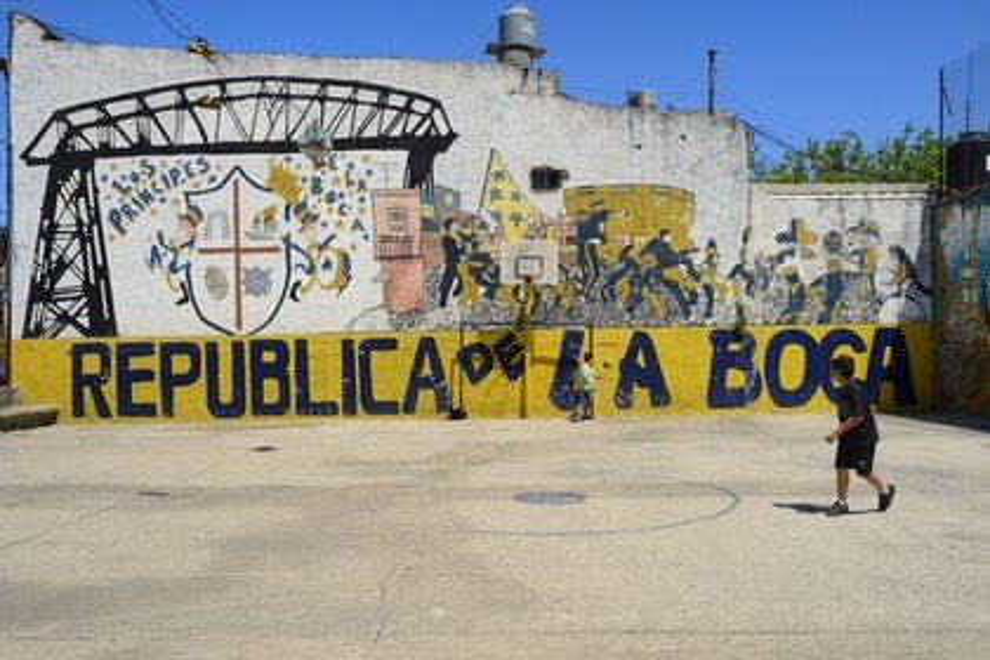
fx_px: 880
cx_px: 495
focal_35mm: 32
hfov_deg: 58.7
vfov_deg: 41.1
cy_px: 330
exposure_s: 1/500
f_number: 14
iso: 400
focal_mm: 32
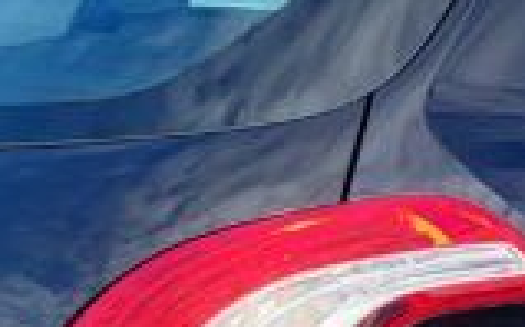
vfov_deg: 9.2
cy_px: 456
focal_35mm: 139
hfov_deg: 14.2
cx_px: 759
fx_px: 1987
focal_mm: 5.4
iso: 40
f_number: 1.8
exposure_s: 1/667
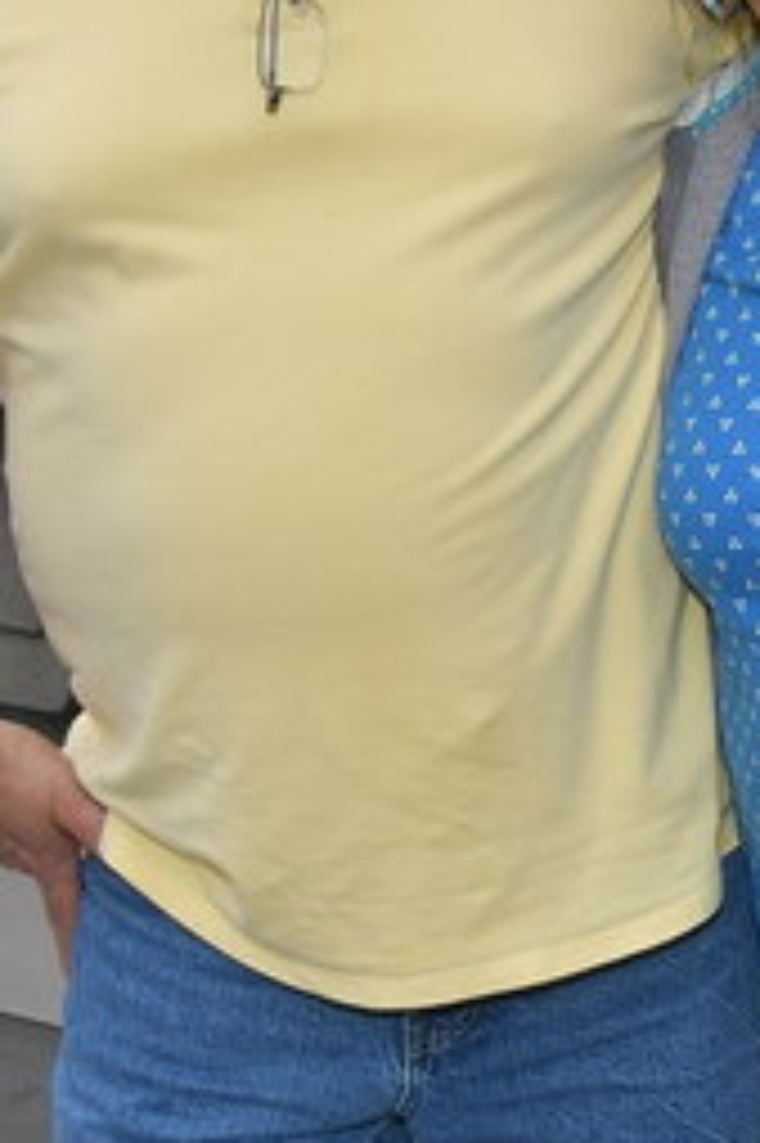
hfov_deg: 11.7
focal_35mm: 109
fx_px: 3456
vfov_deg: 18.6
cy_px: 200
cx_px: 1331
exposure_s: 1/250
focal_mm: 18
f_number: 11
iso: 200
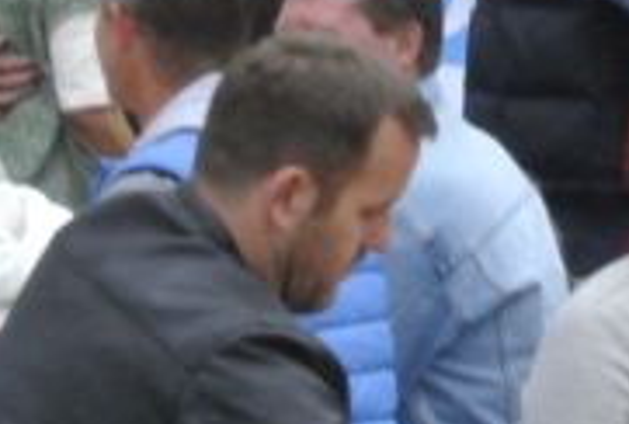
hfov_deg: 4.6
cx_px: 1658
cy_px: -546
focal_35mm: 429
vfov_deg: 3.2
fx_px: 7521
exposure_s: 1/60
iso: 800
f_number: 5.6
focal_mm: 30
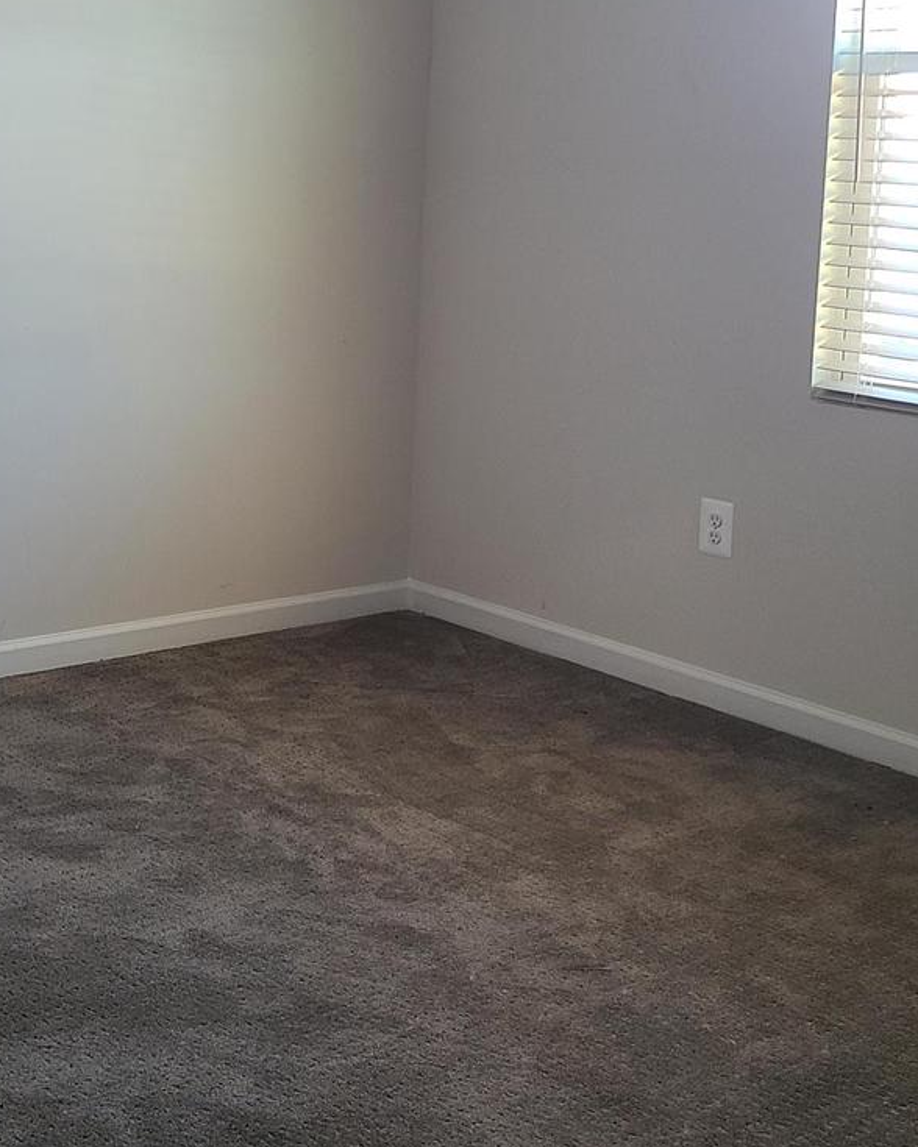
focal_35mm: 53
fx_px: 1800
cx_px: 208
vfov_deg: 34.9
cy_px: 357
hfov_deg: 28.1
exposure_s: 1/60
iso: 100
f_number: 1.8
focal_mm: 5.4
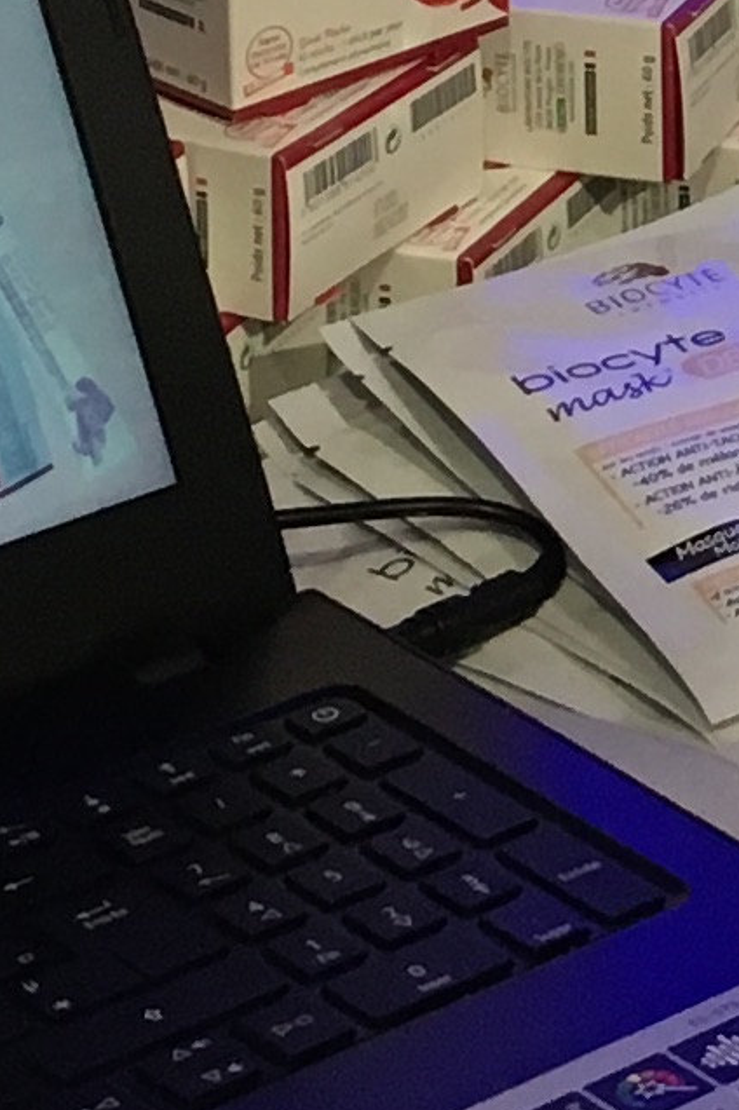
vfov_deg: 10.4
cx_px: 2200
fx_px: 5887
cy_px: -511
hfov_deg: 6.6
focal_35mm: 191
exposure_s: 1/33
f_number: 2.2
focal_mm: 4.15
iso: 50
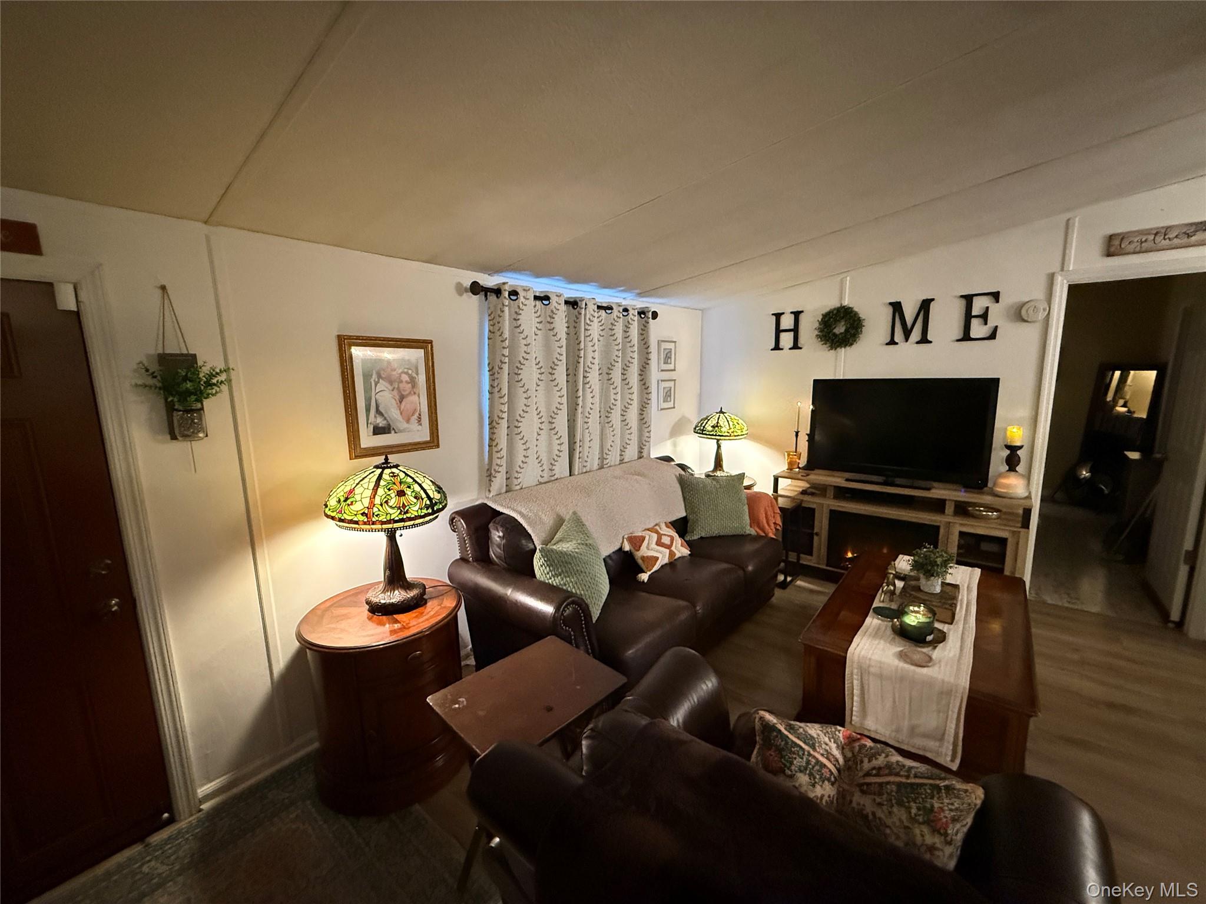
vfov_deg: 85.7
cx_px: 603
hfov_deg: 102.1
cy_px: 452
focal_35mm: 14
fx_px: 488
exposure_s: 1/60
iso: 1000
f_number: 2.2
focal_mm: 2.22
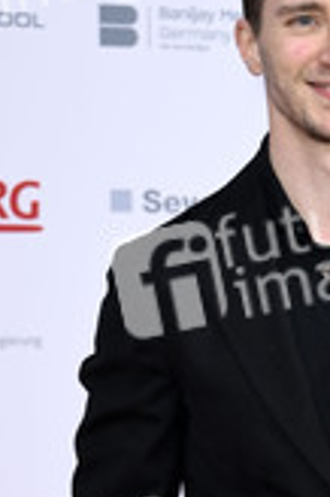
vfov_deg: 9.9
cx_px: 354
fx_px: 2852
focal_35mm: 207
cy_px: 418
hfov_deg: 6.6
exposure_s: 1/250
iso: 640
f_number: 5
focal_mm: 85
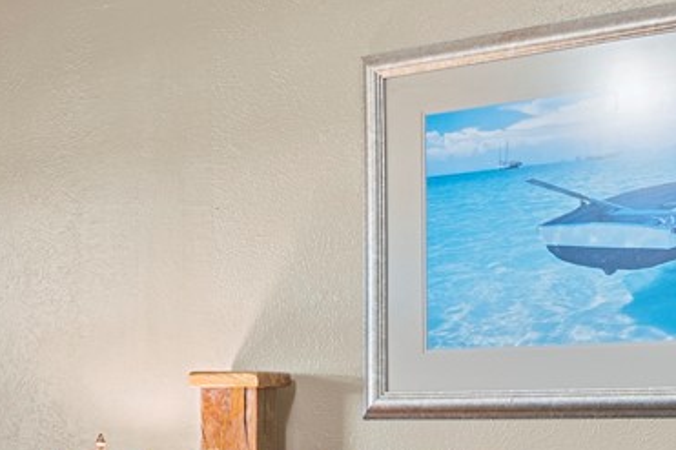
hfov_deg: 22.2
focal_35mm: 82
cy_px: 426
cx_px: -200
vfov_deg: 16.4
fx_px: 1539
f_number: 9
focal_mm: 14
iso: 250
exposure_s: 2.5
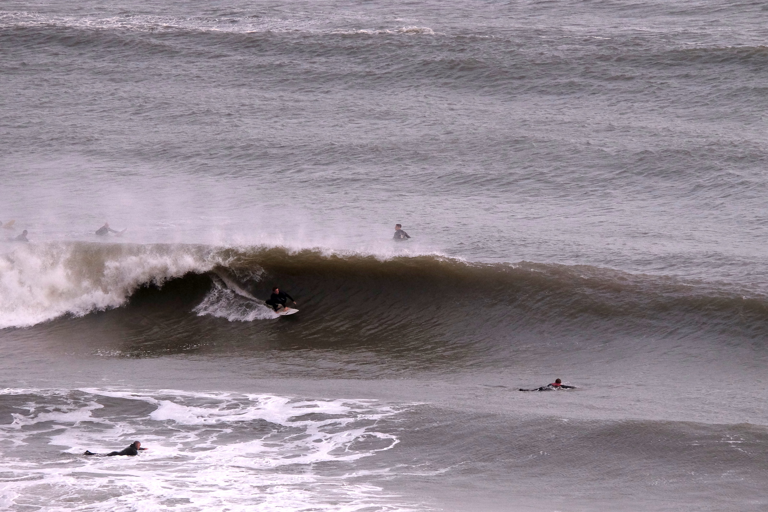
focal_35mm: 345
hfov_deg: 6.0
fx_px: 7360
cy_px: 256
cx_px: 384
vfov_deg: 4.0
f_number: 11
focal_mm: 230
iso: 1600
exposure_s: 1/1000
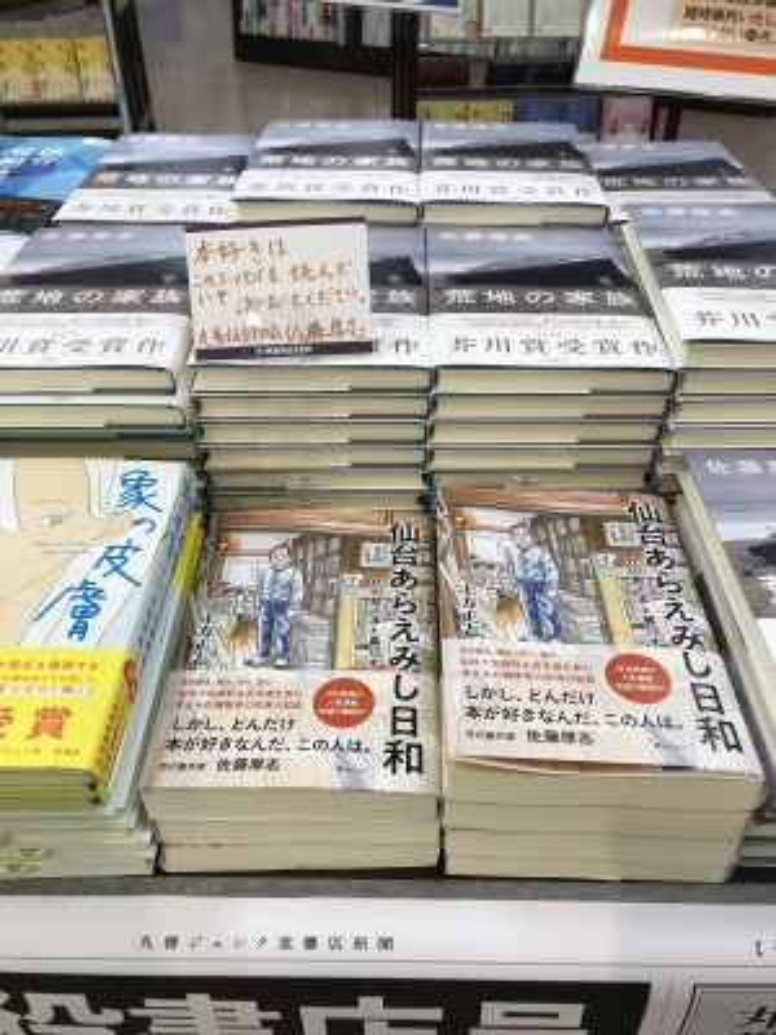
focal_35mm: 28
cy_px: 518
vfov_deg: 63.4
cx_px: 388
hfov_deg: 49.7
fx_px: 837
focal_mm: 3.99
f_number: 1.8
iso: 20
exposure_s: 1/100
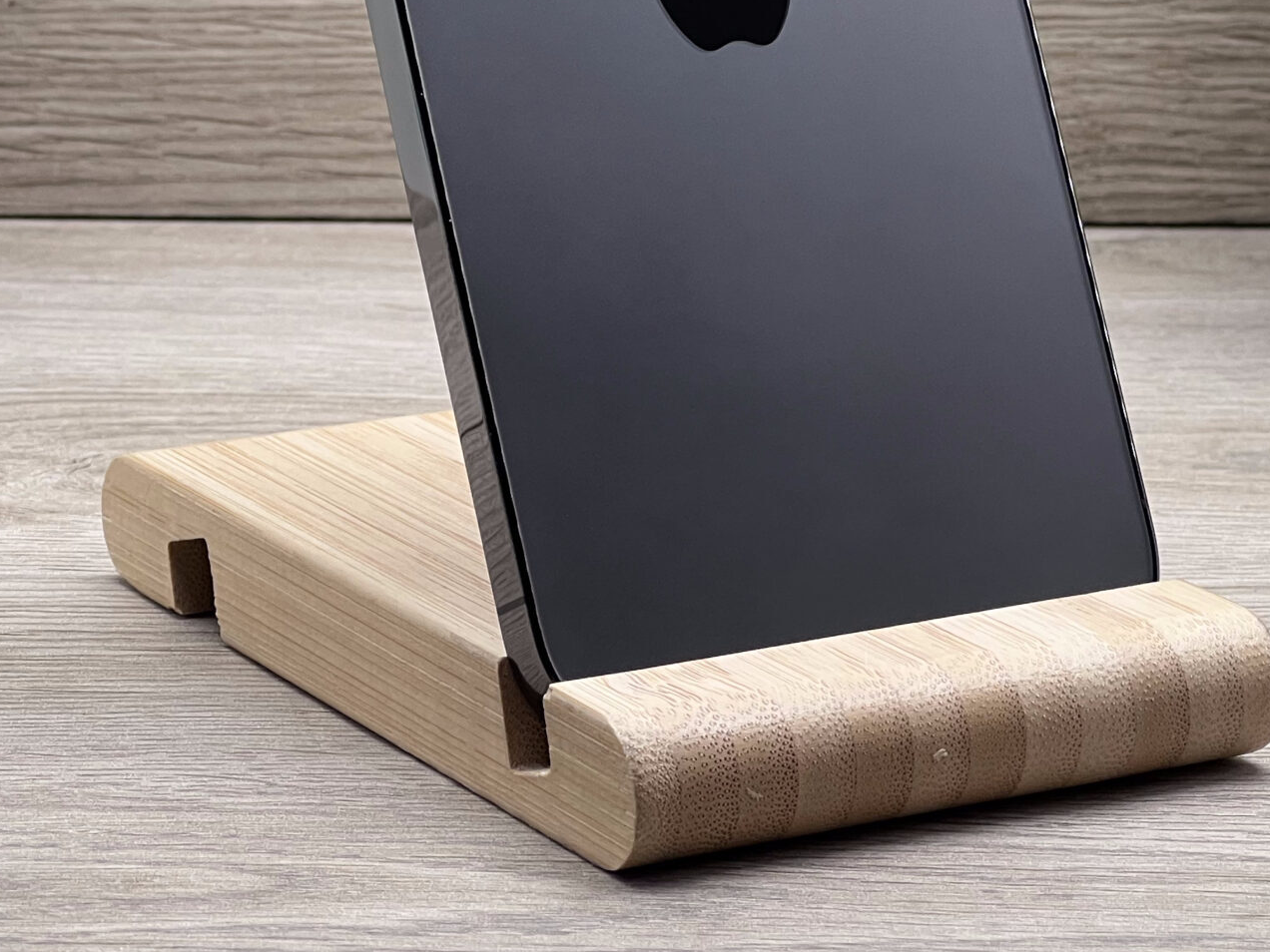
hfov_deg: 12.7
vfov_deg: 9.5
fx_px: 5687
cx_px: 801
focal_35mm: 155
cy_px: 35
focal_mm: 9
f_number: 2.8
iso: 100
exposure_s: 1/100
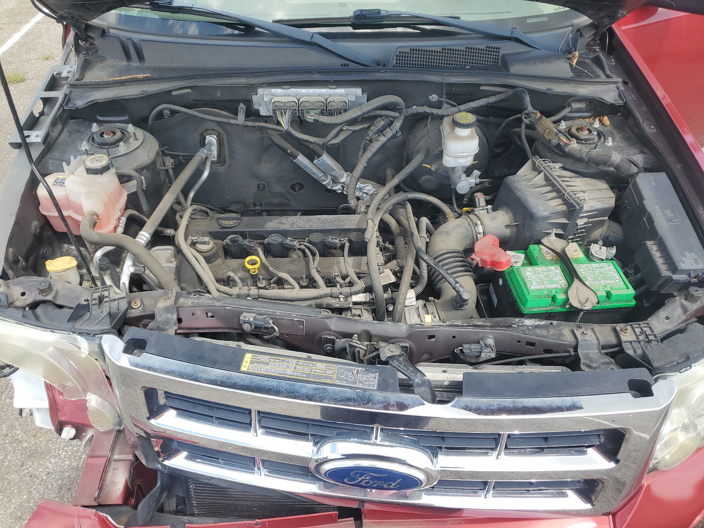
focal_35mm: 26
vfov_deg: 53.1
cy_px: 264
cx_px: 352
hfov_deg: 67.3
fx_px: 529
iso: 50
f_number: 1.5
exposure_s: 1/588
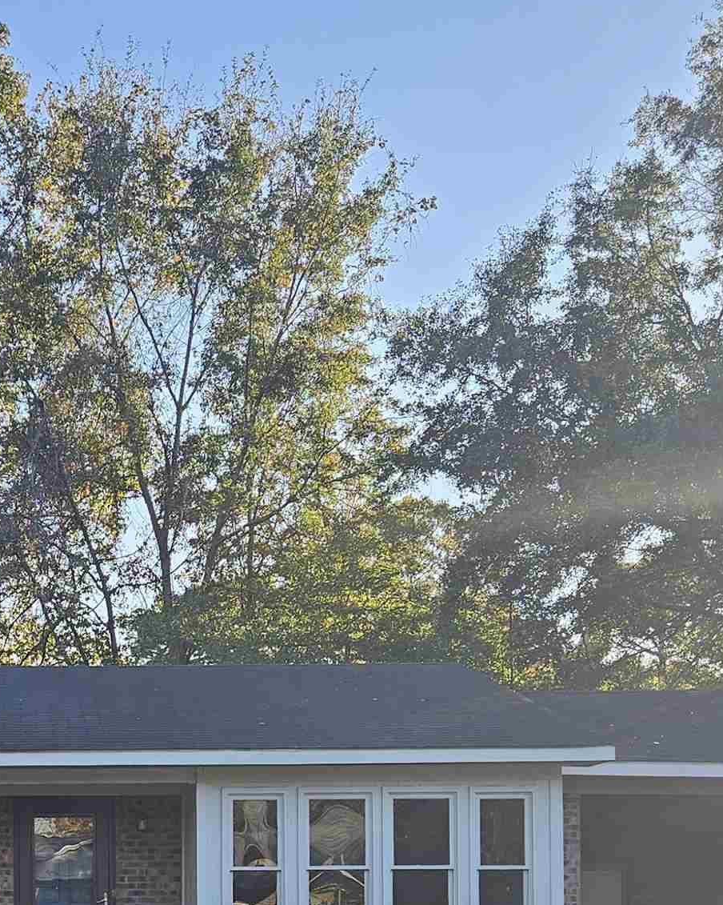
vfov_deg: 29.2
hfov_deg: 24.3
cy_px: 876
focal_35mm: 61
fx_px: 1632
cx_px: 78
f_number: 1.8
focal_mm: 5.4
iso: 25
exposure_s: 1/496
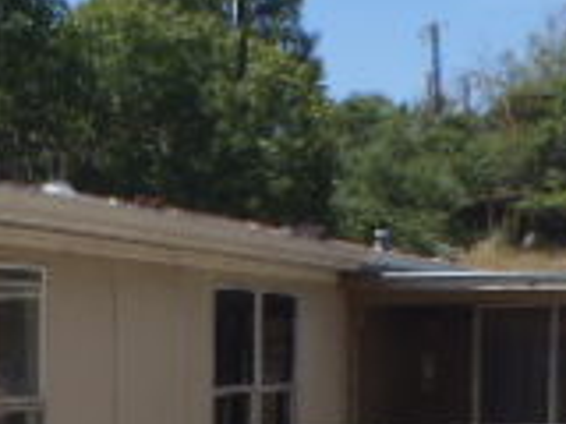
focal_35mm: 112
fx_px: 1831
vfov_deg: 12.8
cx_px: -4
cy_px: 548
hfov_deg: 17.2
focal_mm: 5
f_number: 3.9
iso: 80
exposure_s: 1/640
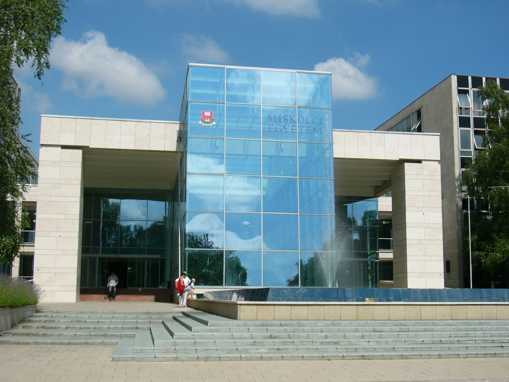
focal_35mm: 46
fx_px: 676
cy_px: 191
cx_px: 254
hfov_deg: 41.2
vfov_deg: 31.5
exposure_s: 1/160
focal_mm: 7.6
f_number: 9
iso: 50
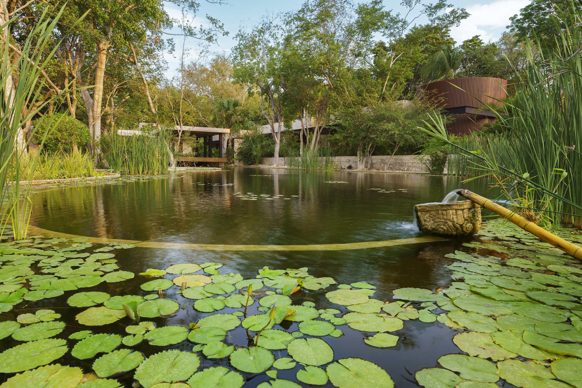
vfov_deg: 57.2
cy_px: 202
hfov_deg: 78.5
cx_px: 278
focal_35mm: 22
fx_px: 356
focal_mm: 21
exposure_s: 1/6
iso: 50
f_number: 10
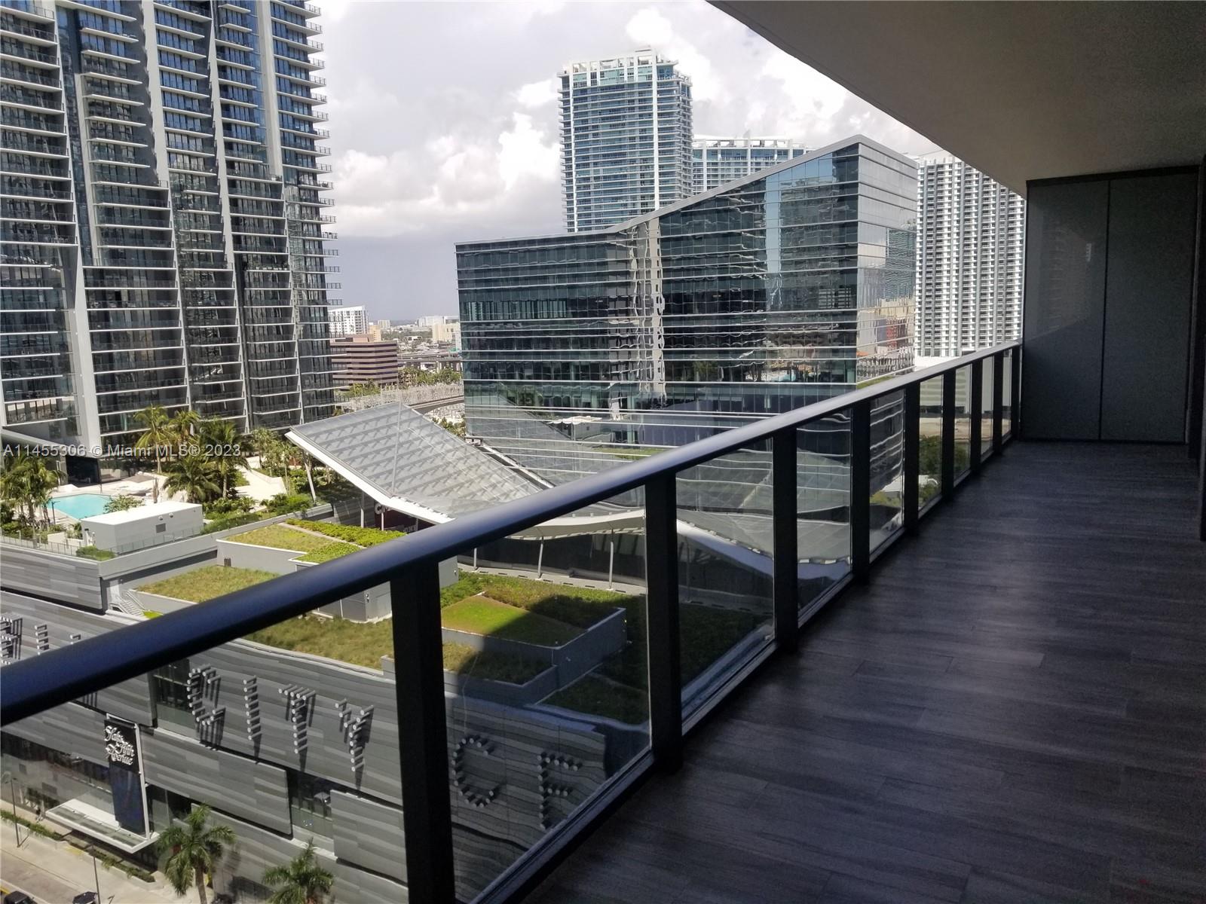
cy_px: 452
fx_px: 906
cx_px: 603
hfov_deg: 67.3
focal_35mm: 26
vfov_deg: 53.1
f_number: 1.7
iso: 50
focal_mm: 4.25
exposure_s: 1/2640
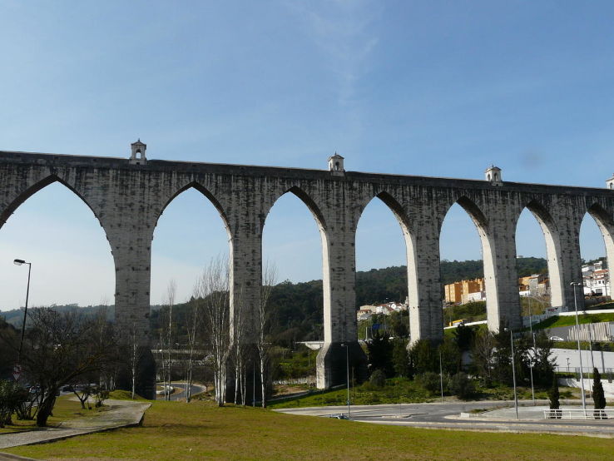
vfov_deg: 45.5
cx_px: 307
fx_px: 550
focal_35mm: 31
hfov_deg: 58.3
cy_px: 230
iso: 100
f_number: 6.3
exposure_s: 1/400
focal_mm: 4.6
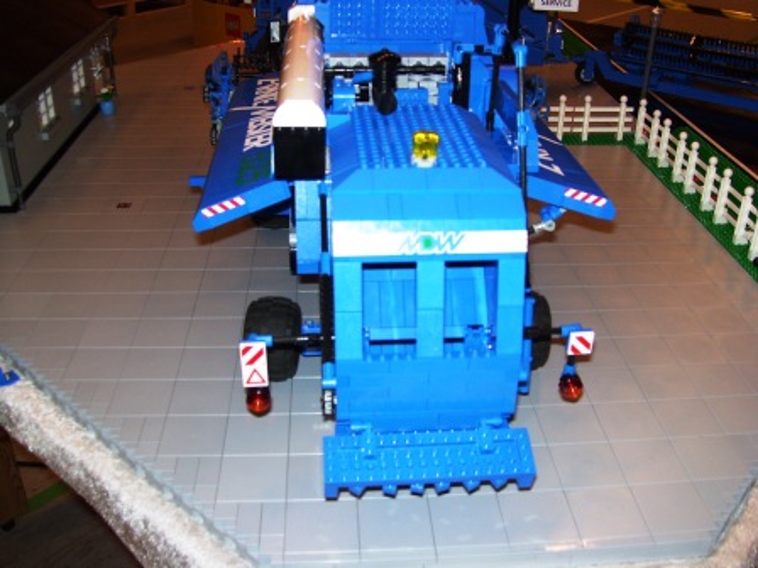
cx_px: 379
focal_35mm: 36
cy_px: 284
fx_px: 788
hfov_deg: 51.4
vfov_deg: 39.7
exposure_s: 1/60
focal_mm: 6
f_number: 2.7
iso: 80
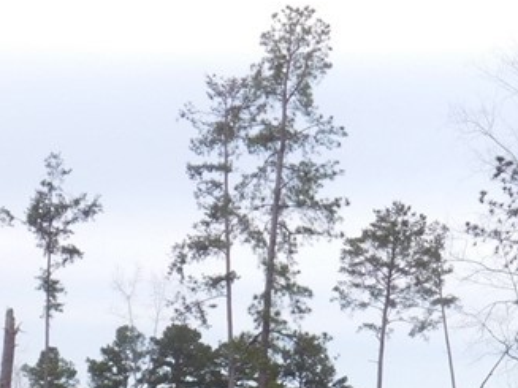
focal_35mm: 141
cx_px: 518
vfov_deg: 10.4
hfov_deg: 13.8
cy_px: 432
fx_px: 2109
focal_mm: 8
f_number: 3.7
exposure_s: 1/500
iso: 125
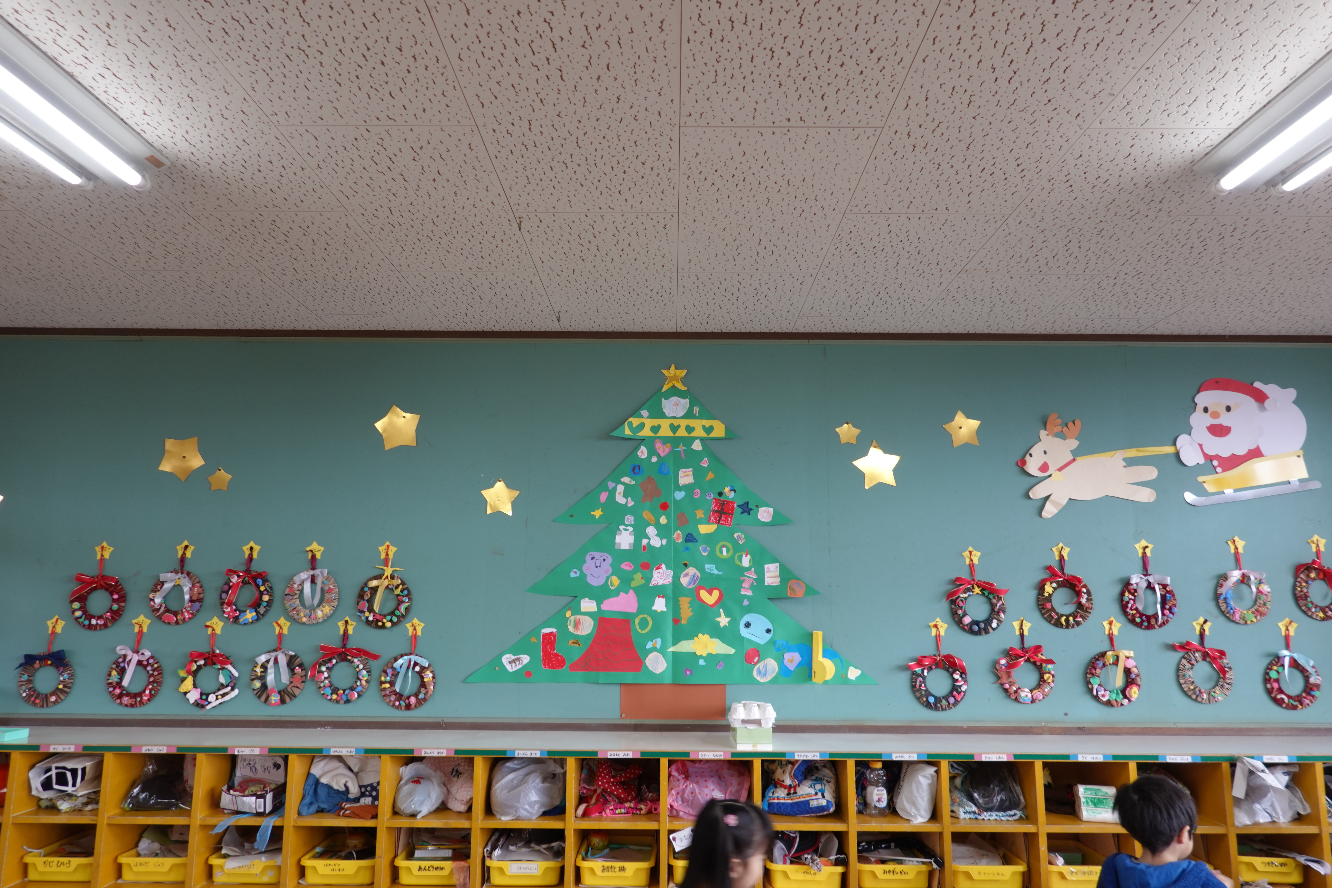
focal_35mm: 24
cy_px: 444
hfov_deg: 73.7
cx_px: 666
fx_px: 888
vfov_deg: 53.1
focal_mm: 9
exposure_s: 1/30
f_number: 2.8
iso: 160
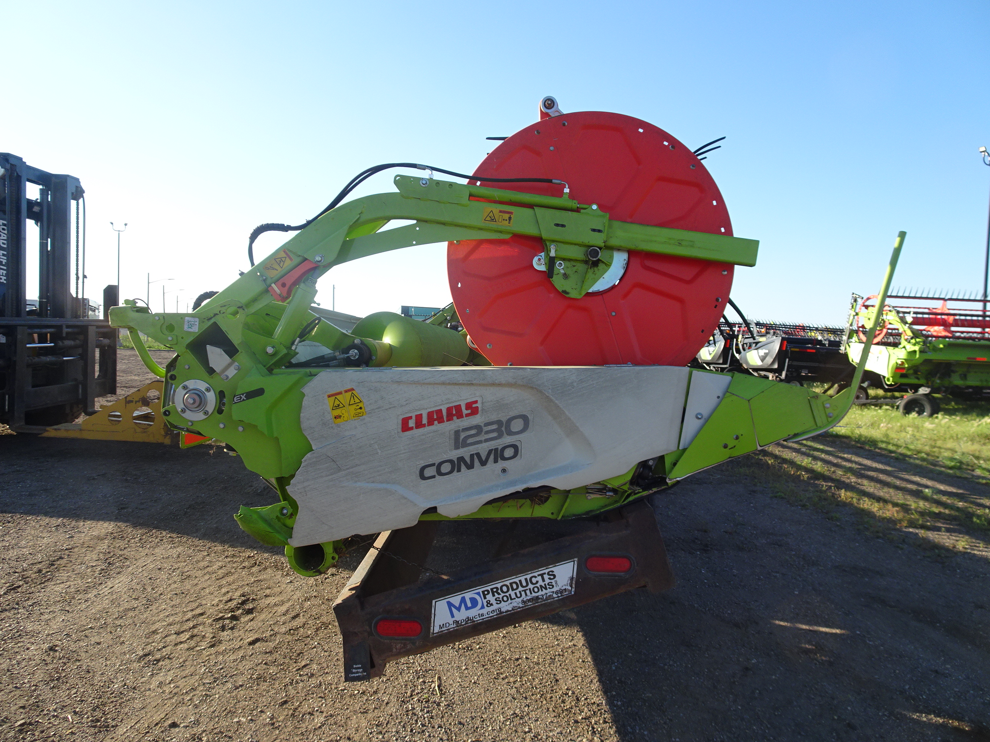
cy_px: 371
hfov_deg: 71.6
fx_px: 686
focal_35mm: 24
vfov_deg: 56.8
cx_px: 495
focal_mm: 4.1
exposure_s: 1/400
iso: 80
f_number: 3.5
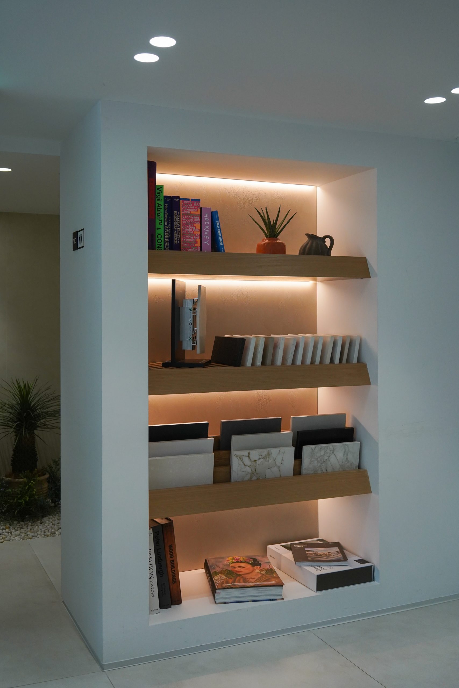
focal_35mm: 35
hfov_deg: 37.9
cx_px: 230
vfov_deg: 54.4
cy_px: 344
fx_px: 669
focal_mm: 35
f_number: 5
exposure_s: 1/500
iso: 1600
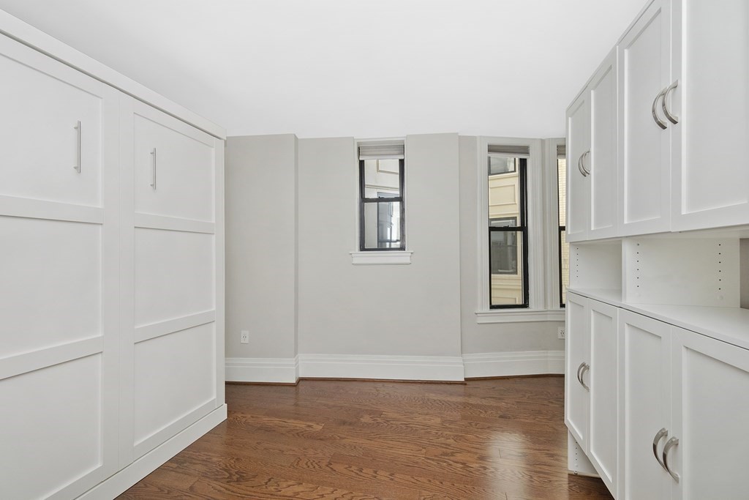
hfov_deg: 100.4
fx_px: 312
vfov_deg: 77.3
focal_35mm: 15
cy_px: 250
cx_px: 374
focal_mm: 10
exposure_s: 1/80
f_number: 6.3
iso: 200
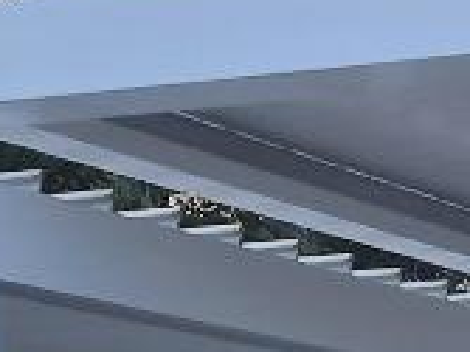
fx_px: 2076
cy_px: 693
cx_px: 1013
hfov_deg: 11.4
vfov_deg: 9.1
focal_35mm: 153
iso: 40
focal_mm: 4.6
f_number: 2
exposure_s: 1/120
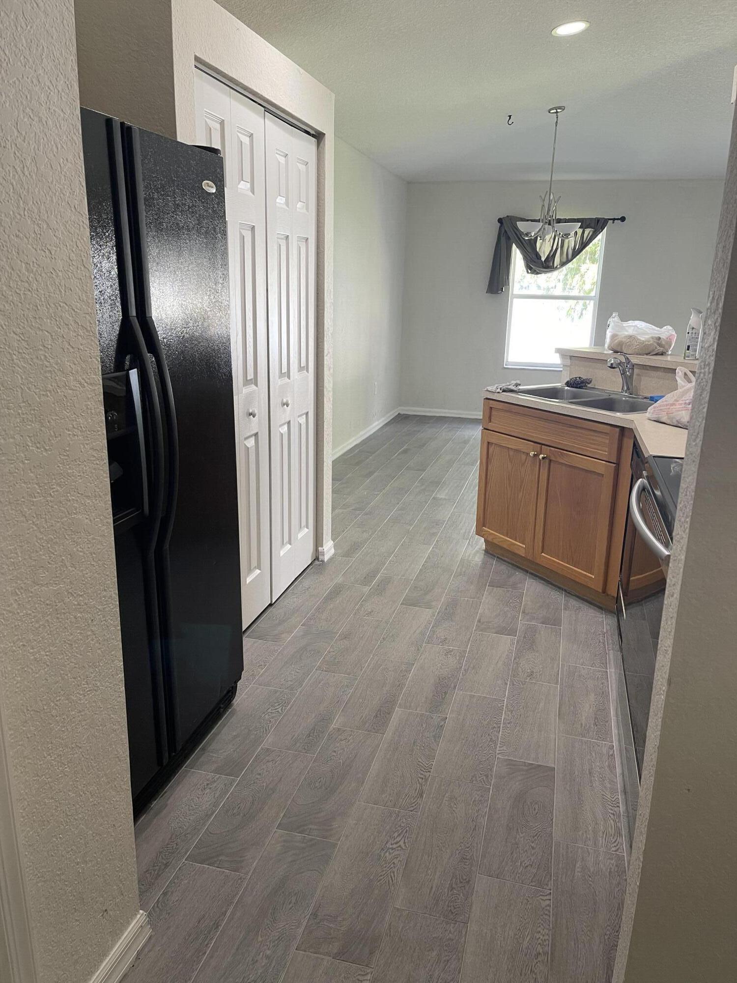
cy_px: 492
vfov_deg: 67.3
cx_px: 368
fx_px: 738
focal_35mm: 26
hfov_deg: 53.1
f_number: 1.6
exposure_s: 1/60
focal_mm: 5.1
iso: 80
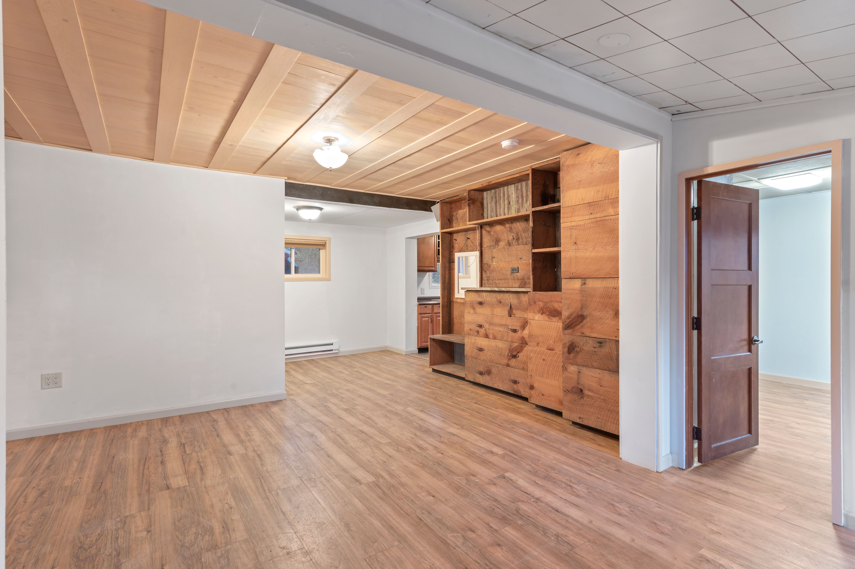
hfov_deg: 93.3
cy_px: 284
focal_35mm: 17
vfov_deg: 70.4
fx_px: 403
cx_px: 428
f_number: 8
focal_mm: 17
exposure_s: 2
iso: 400
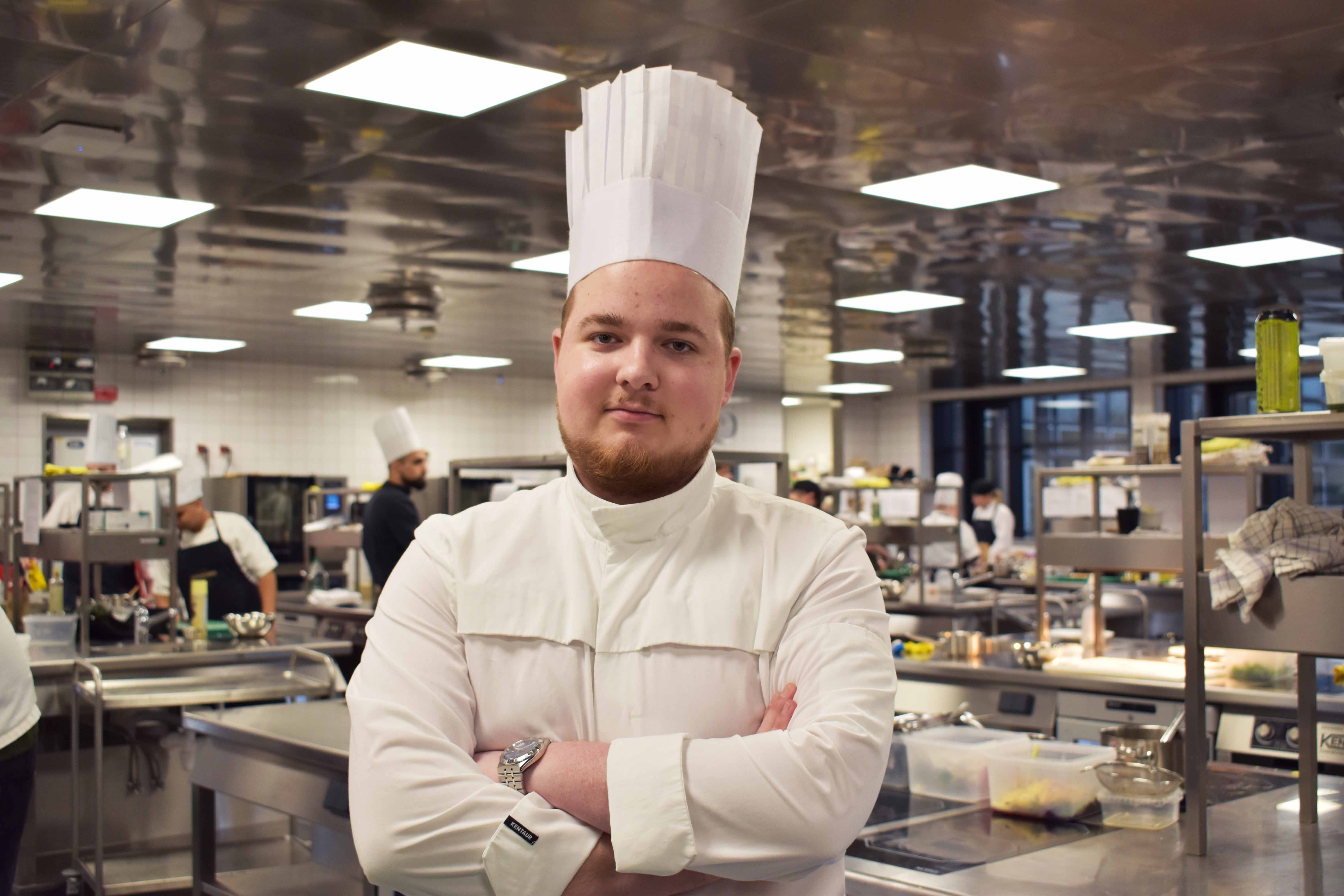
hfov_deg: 47.9
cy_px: 448
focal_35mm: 40
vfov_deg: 33.0
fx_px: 1512
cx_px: 672
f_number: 4.5
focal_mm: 27
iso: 400
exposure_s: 1/100
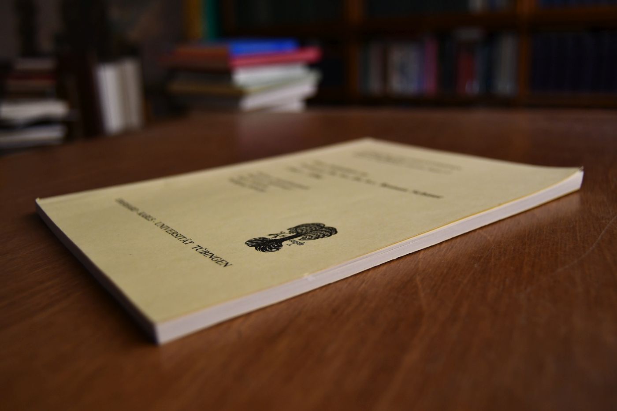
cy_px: 206
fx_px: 565
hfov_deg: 57.2
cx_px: 308
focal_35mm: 33
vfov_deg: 40.0
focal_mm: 22
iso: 800
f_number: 3.5
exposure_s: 1/125
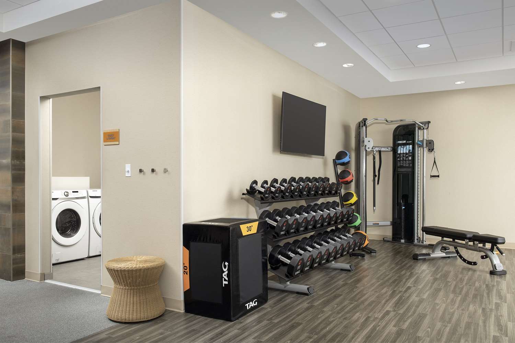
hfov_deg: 63.7
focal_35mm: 29
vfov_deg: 45.0
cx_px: 258
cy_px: 172
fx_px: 415
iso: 50
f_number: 11
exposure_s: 3
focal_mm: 29
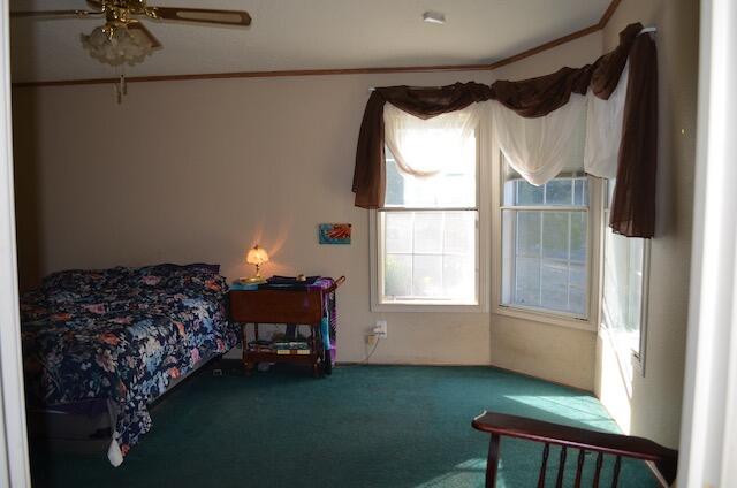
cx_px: 368
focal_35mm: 27
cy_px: 244
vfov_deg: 47.7
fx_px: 552
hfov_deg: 67.5
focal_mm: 18
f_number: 3.5
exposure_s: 1/125
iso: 250
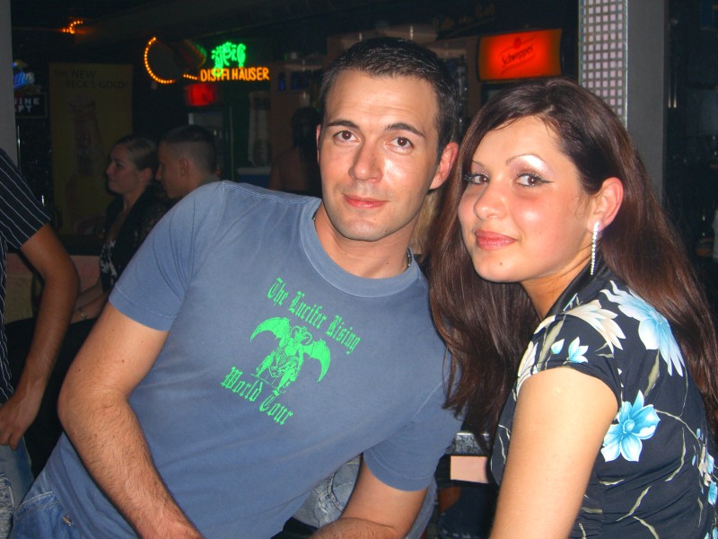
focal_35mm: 46
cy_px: 270
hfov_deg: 41.2
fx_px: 954
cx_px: 359
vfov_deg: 31.5
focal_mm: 9.5
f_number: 3.1
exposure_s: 1/60
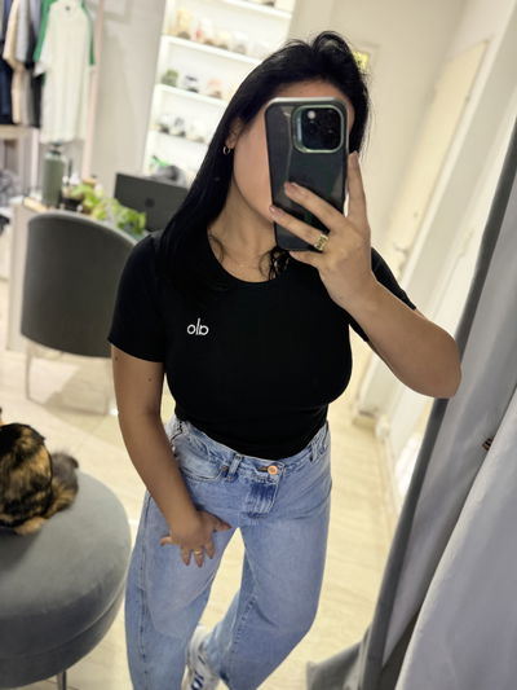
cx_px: 258
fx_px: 478
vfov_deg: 71.6
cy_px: 345
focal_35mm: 24
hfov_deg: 56.8
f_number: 1.78
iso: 640
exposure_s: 1/50
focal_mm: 6.76
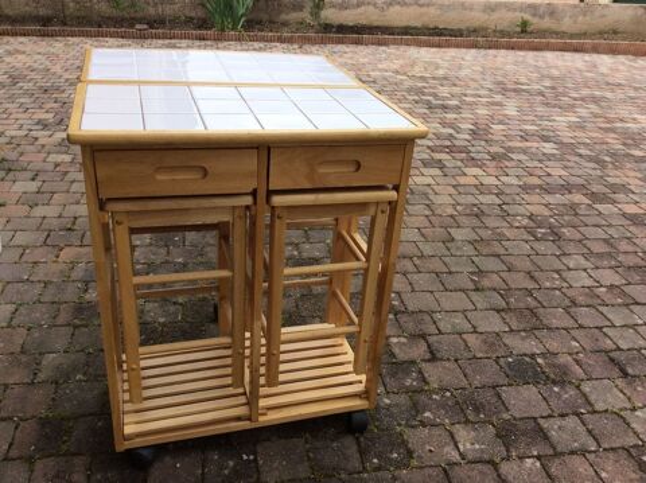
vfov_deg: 44.1
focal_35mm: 32
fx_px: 597
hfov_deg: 56.9
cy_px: 242
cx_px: 323
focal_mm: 3.3
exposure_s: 1/763
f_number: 2.4
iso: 32
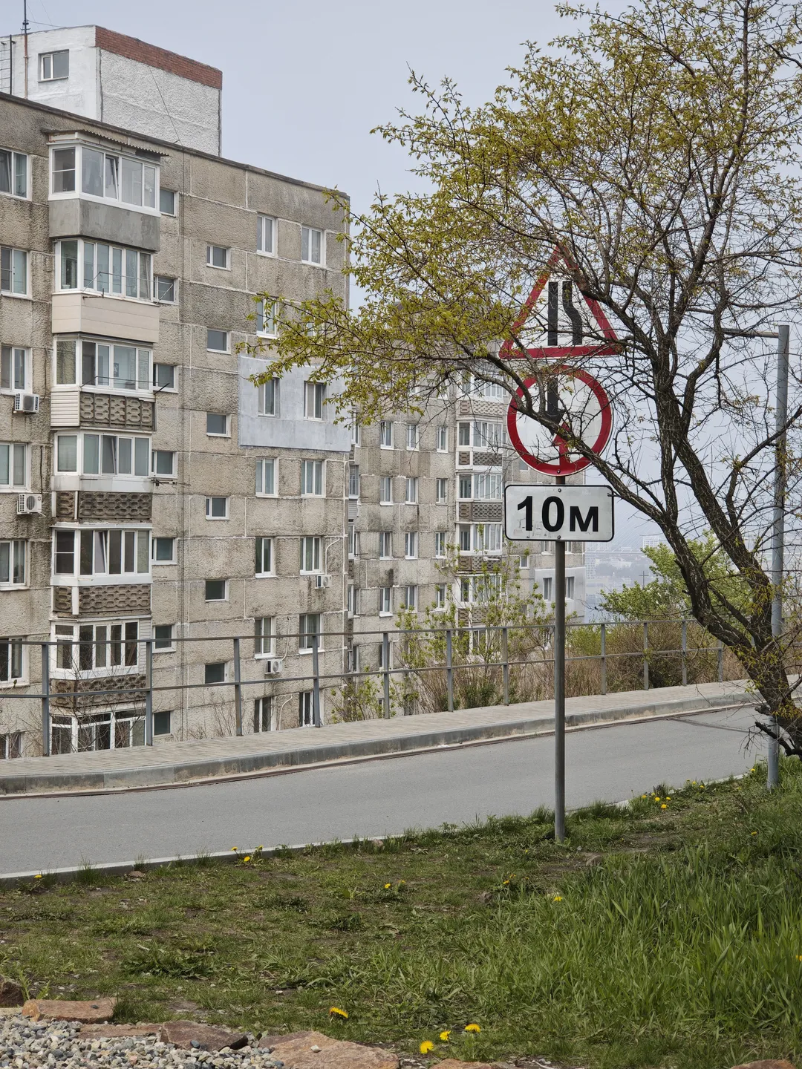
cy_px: 534
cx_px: 401
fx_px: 1853
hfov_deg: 24.4
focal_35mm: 60
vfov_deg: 32.2
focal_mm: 9
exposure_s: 1/469
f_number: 2
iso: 50
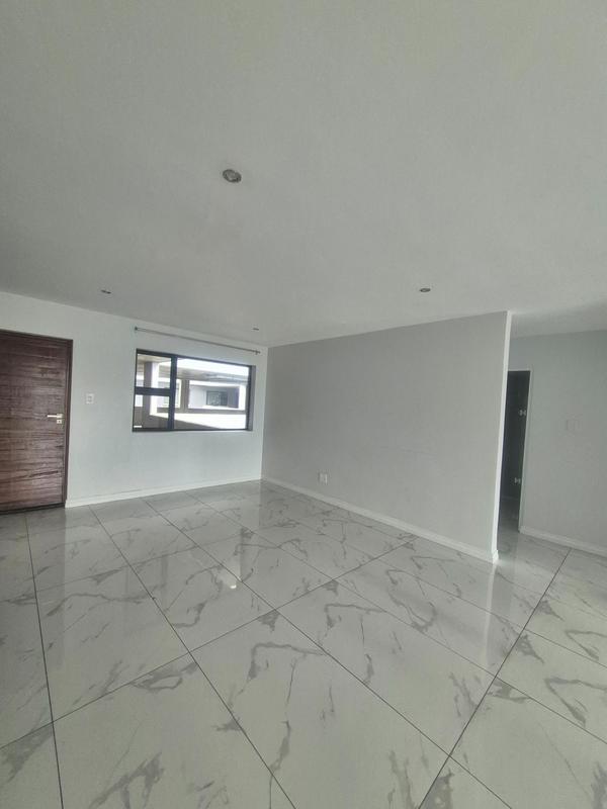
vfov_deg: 106.2
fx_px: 304
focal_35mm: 13
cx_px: 304
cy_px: 404
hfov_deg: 89.9
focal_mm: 1.74
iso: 320
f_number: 2.2
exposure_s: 1/359
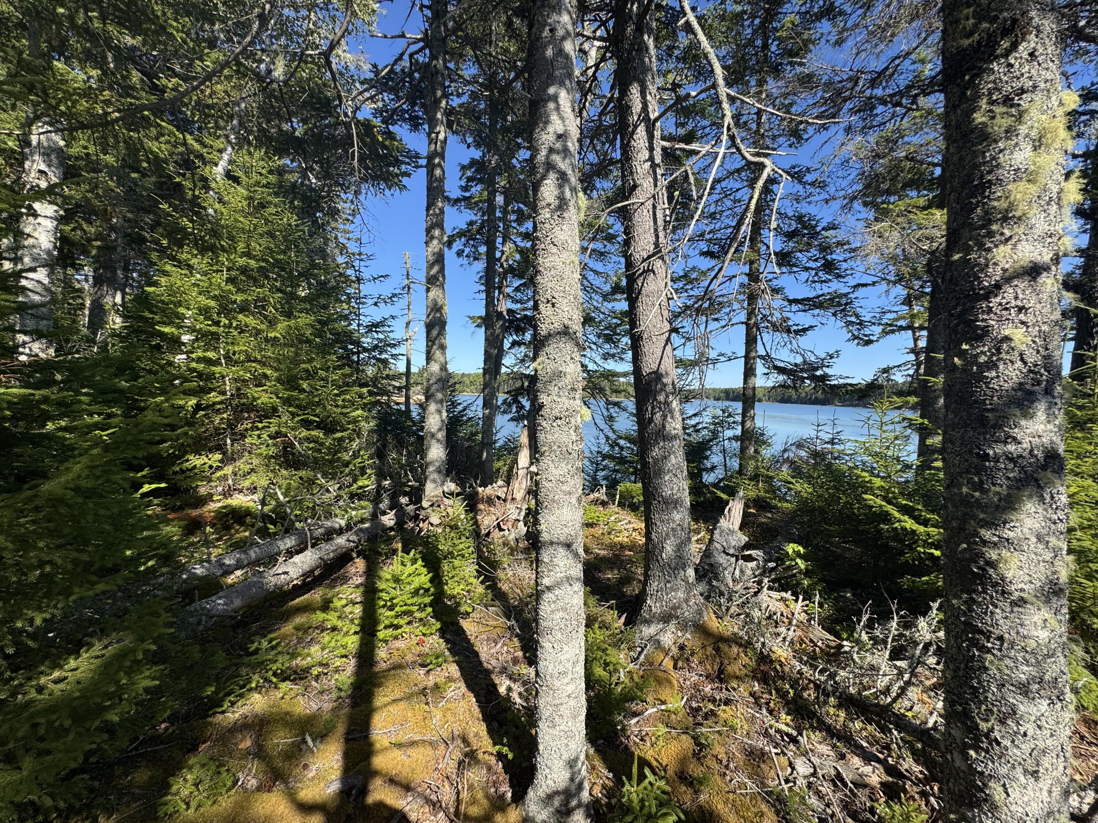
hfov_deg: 102.1
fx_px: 444
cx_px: 549
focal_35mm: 14
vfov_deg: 85.7
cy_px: 412
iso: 50
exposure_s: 1/1094
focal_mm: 2.22
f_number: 2.2
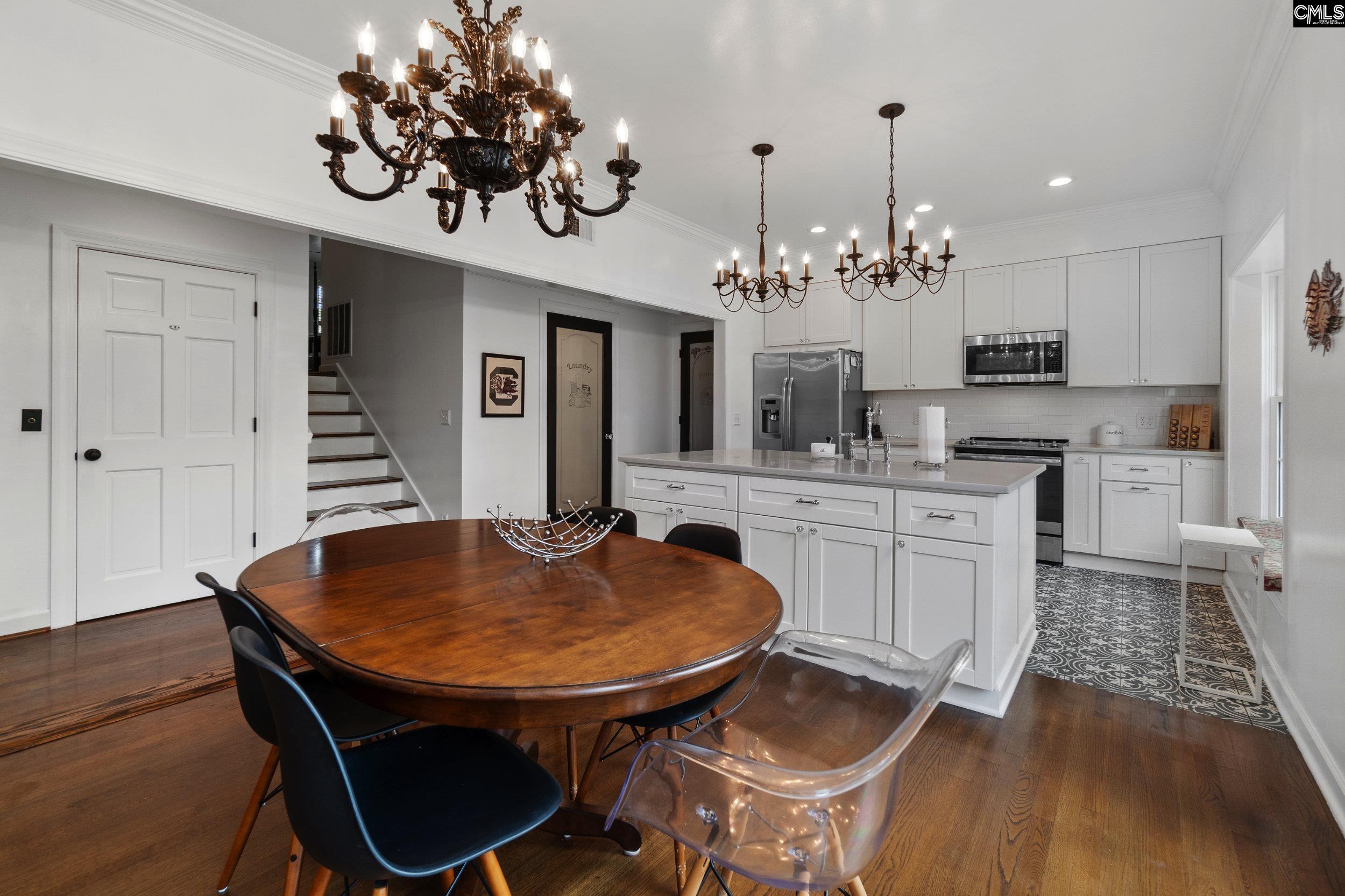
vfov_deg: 77.3
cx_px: 672
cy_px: 448
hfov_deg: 100.4
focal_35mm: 15
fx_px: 560
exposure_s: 1/8
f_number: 8
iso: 250
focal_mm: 10
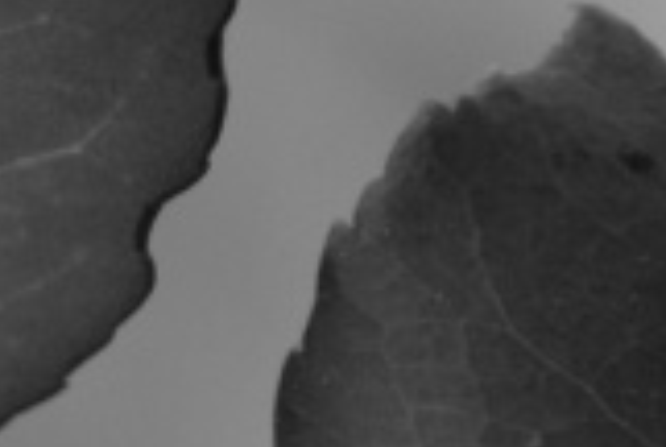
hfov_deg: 2.8
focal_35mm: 744
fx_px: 13789
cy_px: 1012
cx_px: -625
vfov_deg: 1.9
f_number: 8
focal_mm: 80
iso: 200
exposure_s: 1/40
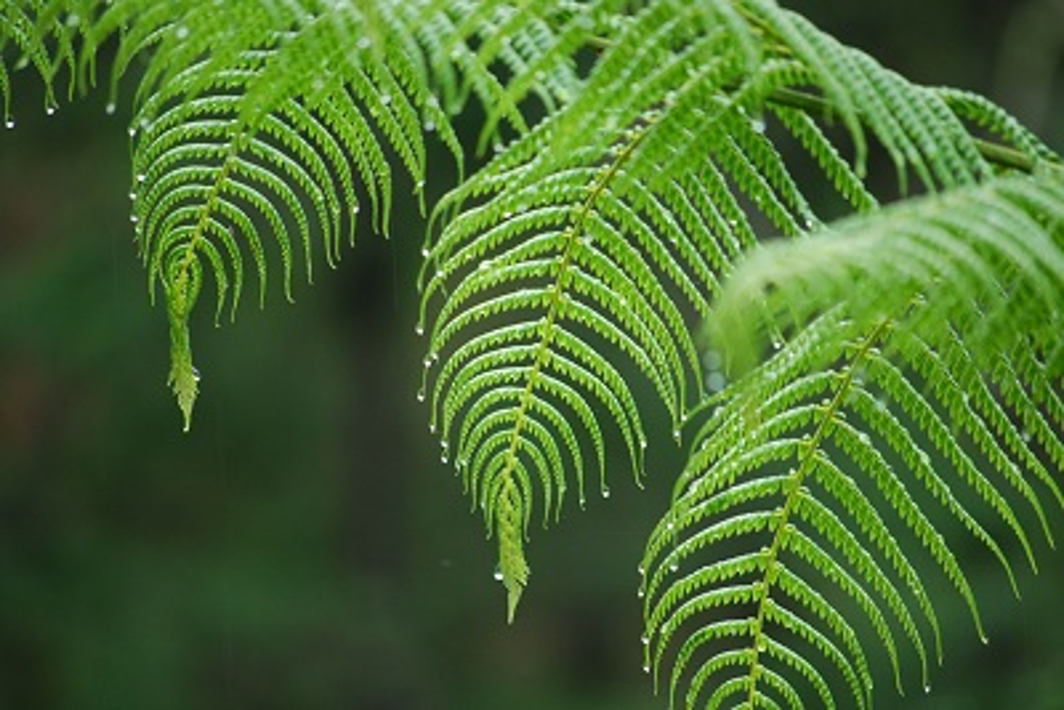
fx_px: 7982
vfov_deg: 5.1
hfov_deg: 7.6
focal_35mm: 270
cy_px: 355
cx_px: 532
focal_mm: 180
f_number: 5.6
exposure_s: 1/60
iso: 400
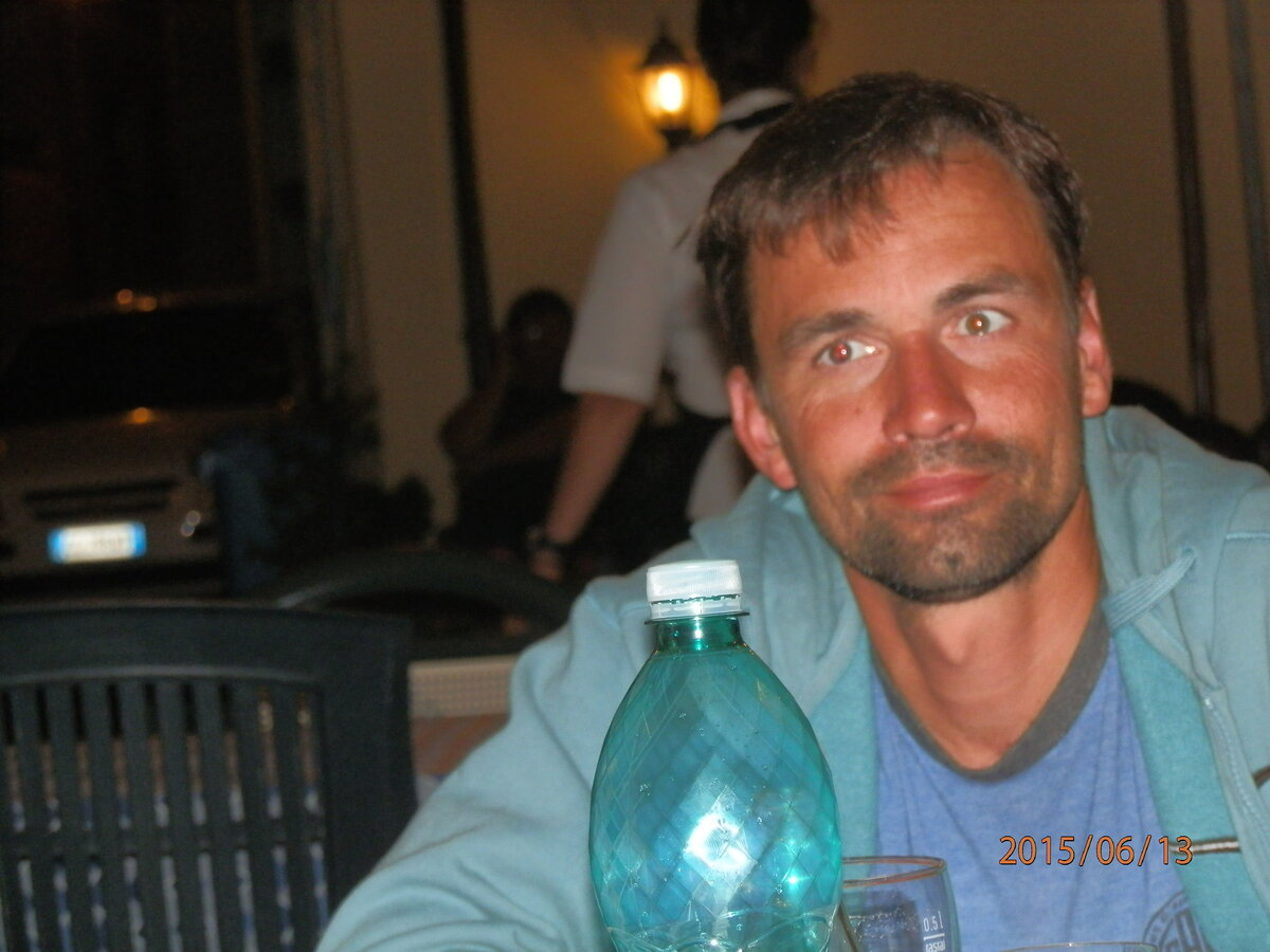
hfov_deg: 14.1
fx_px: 5136
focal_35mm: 140
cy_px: 476
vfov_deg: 10.6
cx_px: 635
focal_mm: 25.04
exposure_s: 1/160
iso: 320
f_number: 4.2
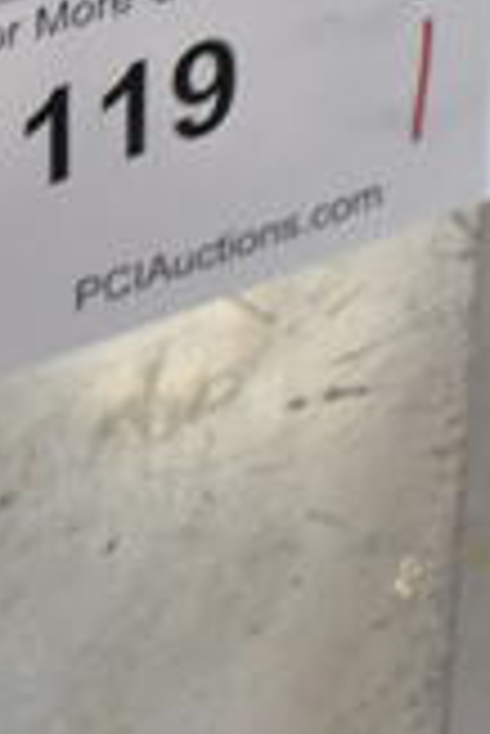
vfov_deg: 12.8
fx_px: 3076
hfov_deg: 9.0
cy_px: -408
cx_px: -31
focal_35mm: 151
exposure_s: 1/30
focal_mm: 18
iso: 200
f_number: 3.5
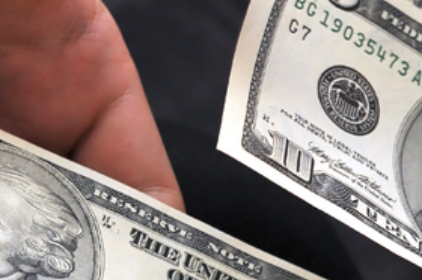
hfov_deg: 9.2
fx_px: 2623
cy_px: 142
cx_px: 204
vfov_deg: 6.1
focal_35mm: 224
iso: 200
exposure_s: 1/60
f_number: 5
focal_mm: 50
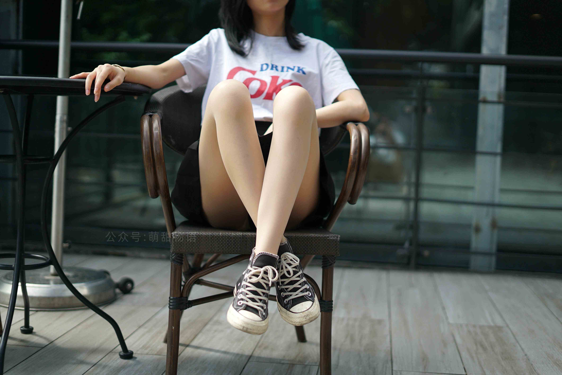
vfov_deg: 27.0
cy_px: 188
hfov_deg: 39.6
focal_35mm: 50
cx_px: 281
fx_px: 781
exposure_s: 1/4000
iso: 200
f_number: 1.8
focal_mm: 50
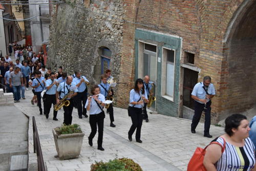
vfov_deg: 23.8
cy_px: 86
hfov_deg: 35.0
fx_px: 406
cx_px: 128
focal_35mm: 57
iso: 320
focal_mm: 38
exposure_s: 1/250
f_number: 4
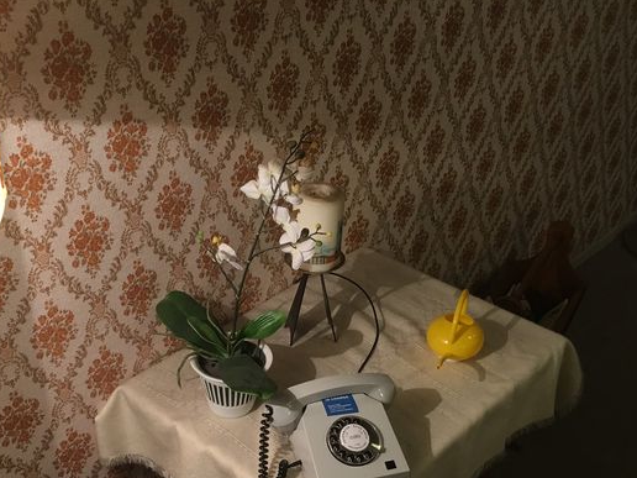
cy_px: 364
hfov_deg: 41.9
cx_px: 265
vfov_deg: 31.5
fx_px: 828
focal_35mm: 45
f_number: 2.2
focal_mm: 4.15
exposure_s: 1/17
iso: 64
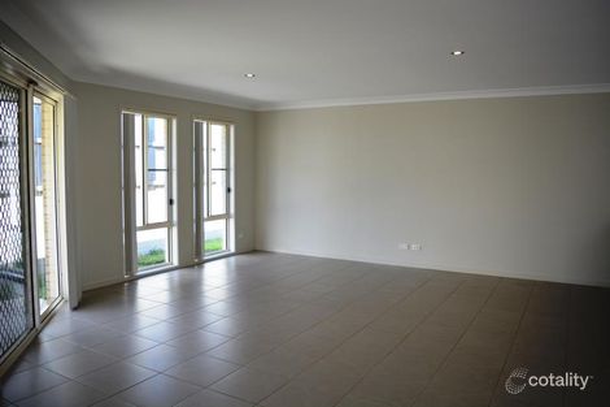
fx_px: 457
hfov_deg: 67.4
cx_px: 305
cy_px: 204
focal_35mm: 27
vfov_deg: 47.9
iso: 280
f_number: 5.6
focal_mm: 18
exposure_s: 1/125
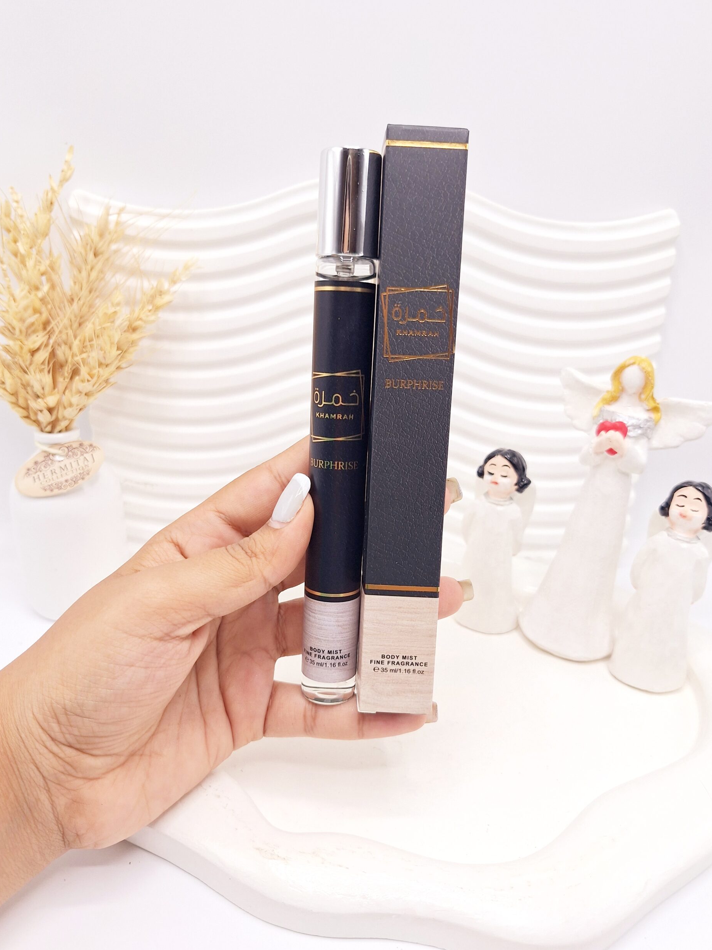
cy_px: 489
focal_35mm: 24
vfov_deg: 71.6
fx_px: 658
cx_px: 361
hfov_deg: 56.8
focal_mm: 5.54
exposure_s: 1/417
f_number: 1.8
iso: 40
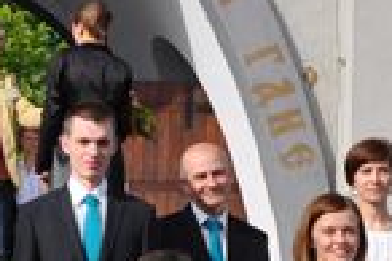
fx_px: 1718
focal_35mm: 158
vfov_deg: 8.4
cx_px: 59
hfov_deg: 12.9
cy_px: 432
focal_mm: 24
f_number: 10
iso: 200
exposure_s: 1/400
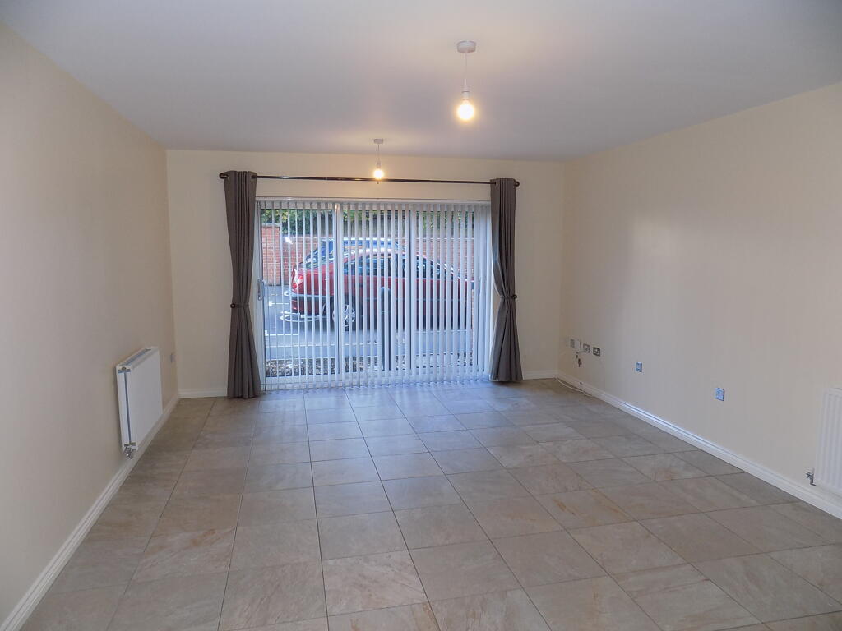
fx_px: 559
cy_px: 316
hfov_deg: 73.9
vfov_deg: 58.9
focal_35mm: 23
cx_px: 421
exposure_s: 1/30
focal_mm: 4
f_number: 3.1
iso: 100
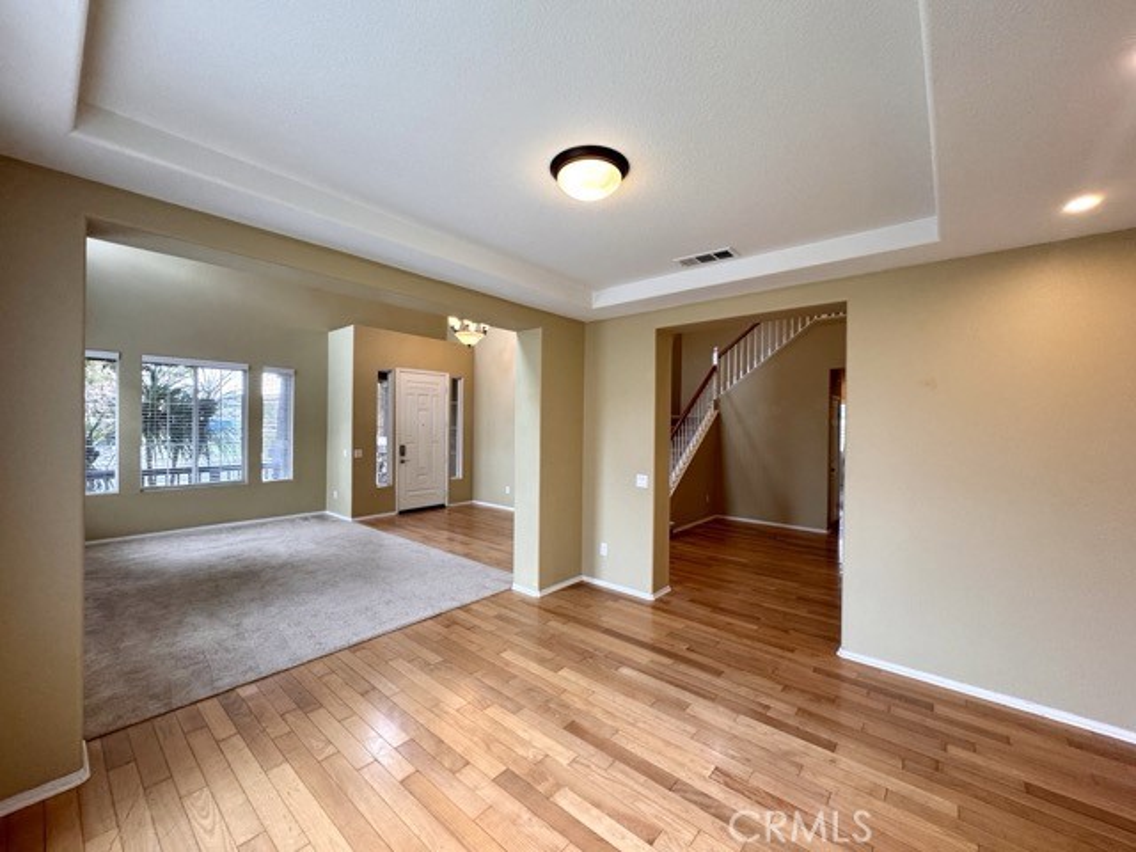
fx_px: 459
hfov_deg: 102.1
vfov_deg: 85.7
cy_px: 426
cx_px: 568
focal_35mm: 14
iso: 250
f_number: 2.2
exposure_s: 1/120
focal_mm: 2.22
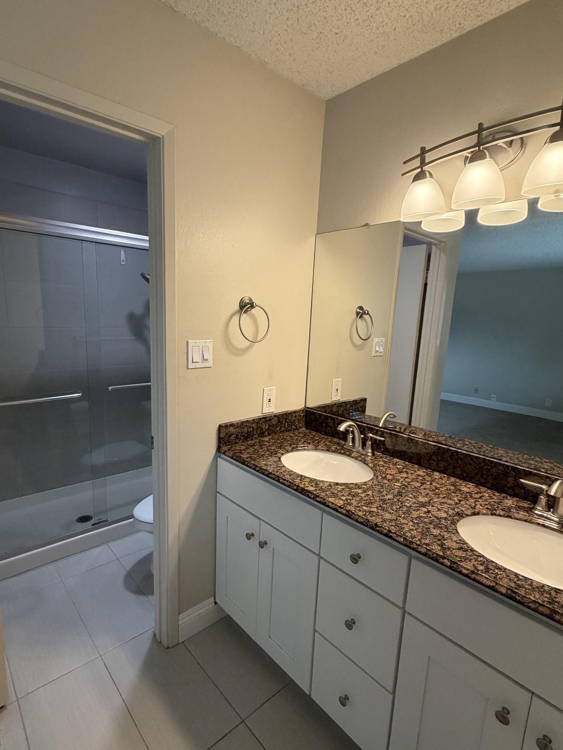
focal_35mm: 18
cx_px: 266
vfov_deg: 87.7
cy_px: 393
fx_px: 390
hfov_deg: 71.5
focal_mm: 2.22
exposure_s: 1/120
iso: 250
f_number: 2.2
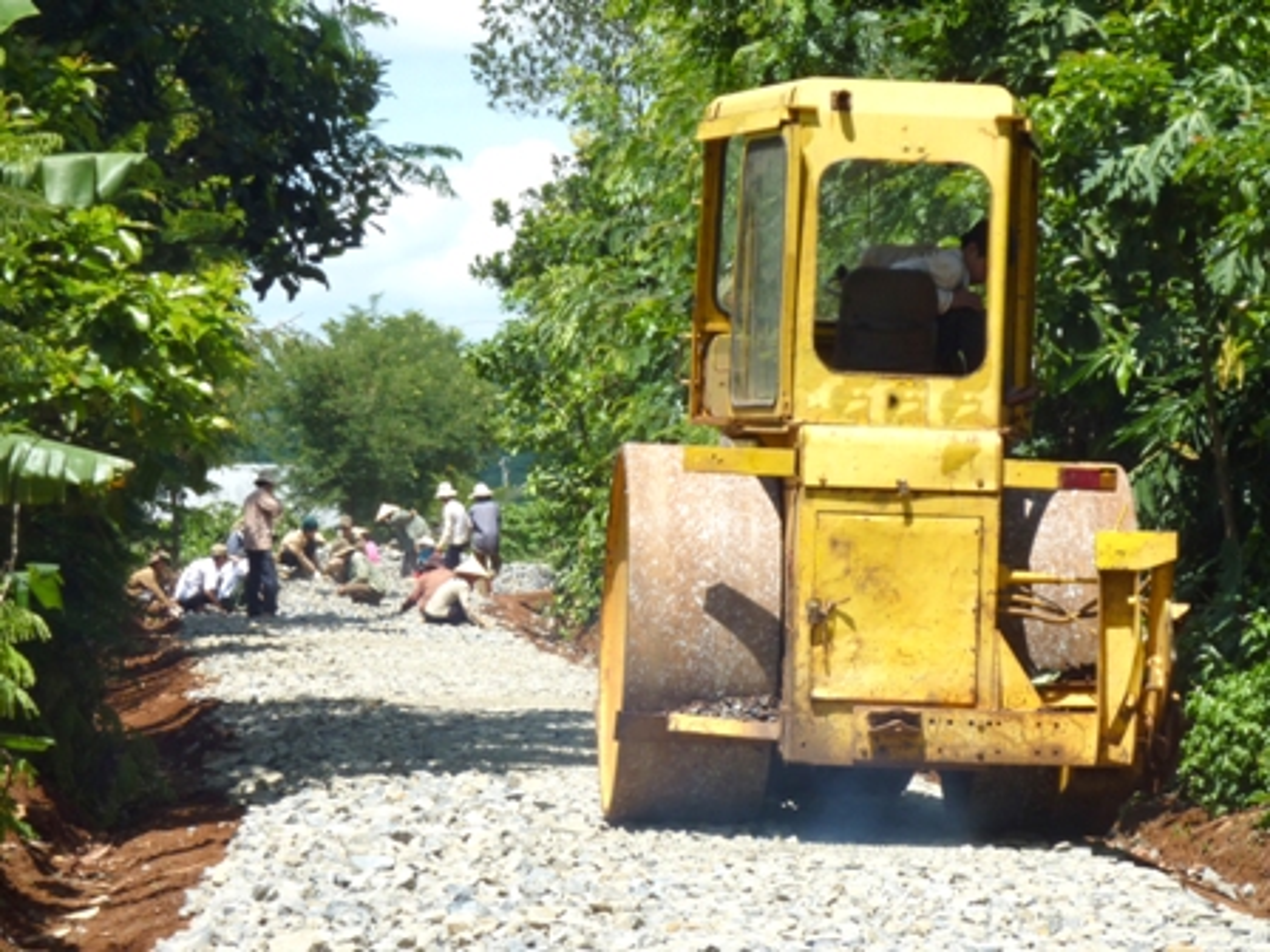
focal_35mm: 158
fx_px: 5797
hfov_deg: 12.5
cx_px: 635
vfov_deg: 9.4
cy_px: 476
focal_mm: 25.9
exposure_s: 1/400
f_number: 4.5
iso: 80
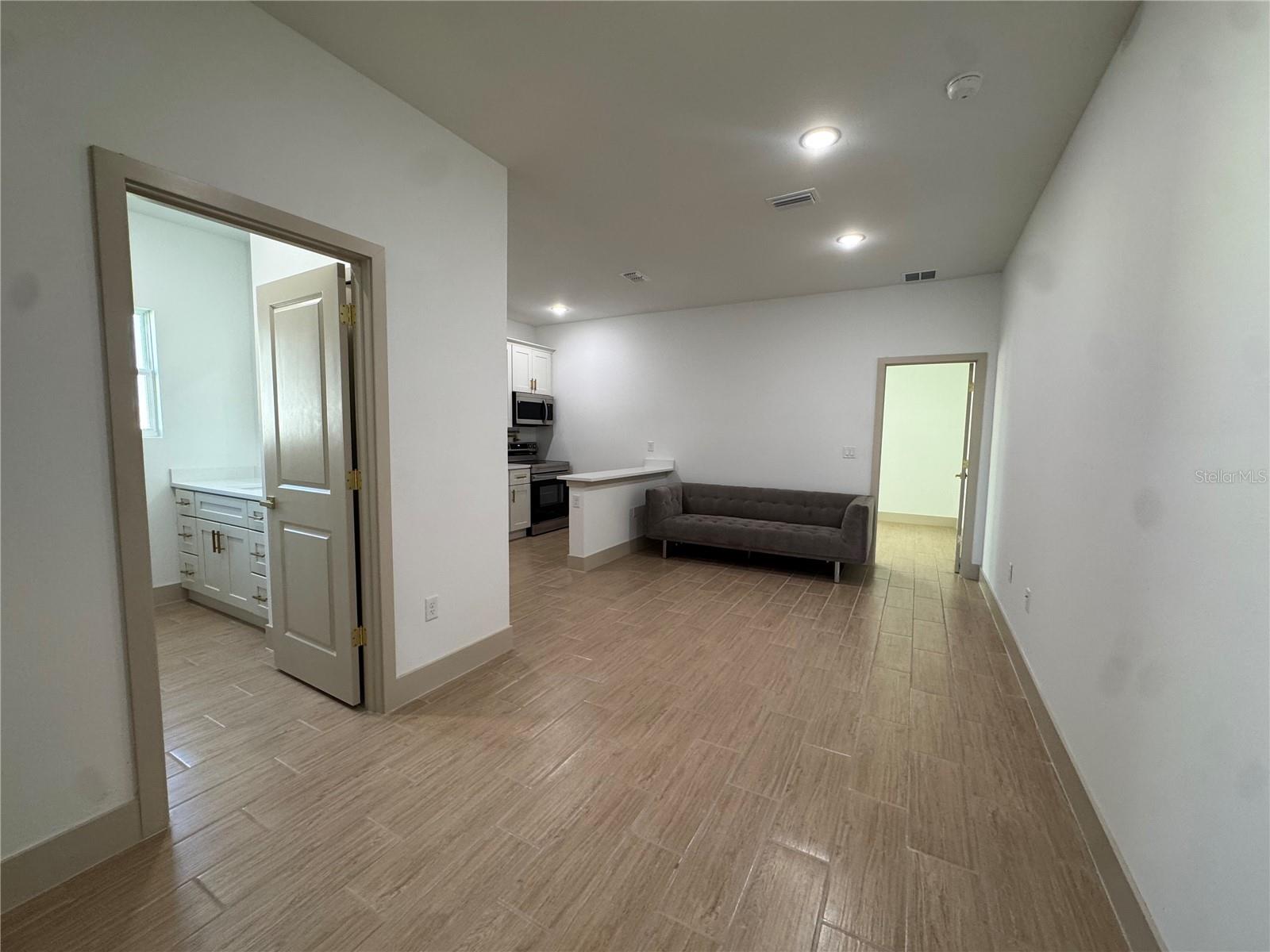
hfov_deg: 102.1
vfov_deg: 85.7
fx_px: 514
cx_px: 635
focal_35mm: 14
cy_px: 476
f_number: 2.2
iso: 200
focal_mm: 2.22
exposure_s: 1/120
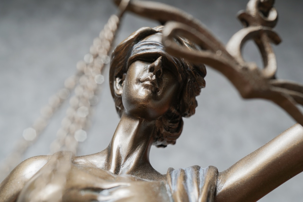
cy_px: 101
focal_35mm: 45
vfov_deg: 29.9
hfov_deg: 43.6
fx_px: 379
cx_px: 152
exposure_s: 1/160
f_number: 8
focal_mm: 30
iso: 100
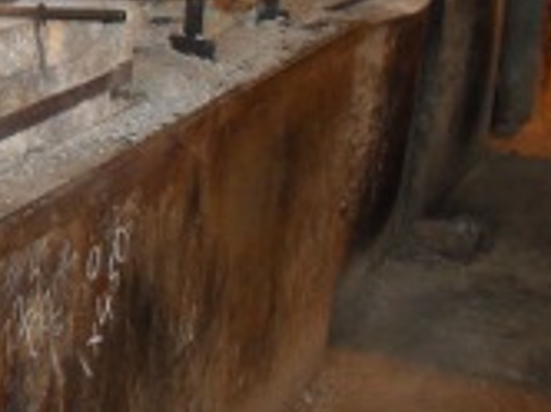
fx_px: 1478
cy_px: 43
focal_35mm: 93
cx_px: -156
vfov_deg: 15.7
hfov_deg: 19.5
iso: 200
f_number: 3.2
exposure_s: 1/45
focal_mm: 6.3
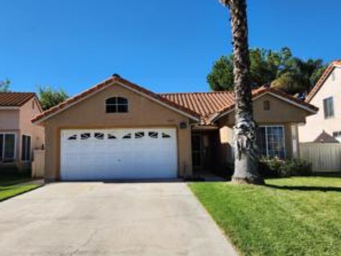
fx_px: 266
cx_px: 159
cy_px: 133
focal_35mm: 27
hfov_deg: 65.3
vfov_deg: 51.3
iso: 20
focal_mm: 5.4
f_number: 1.8
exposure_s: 1/1232
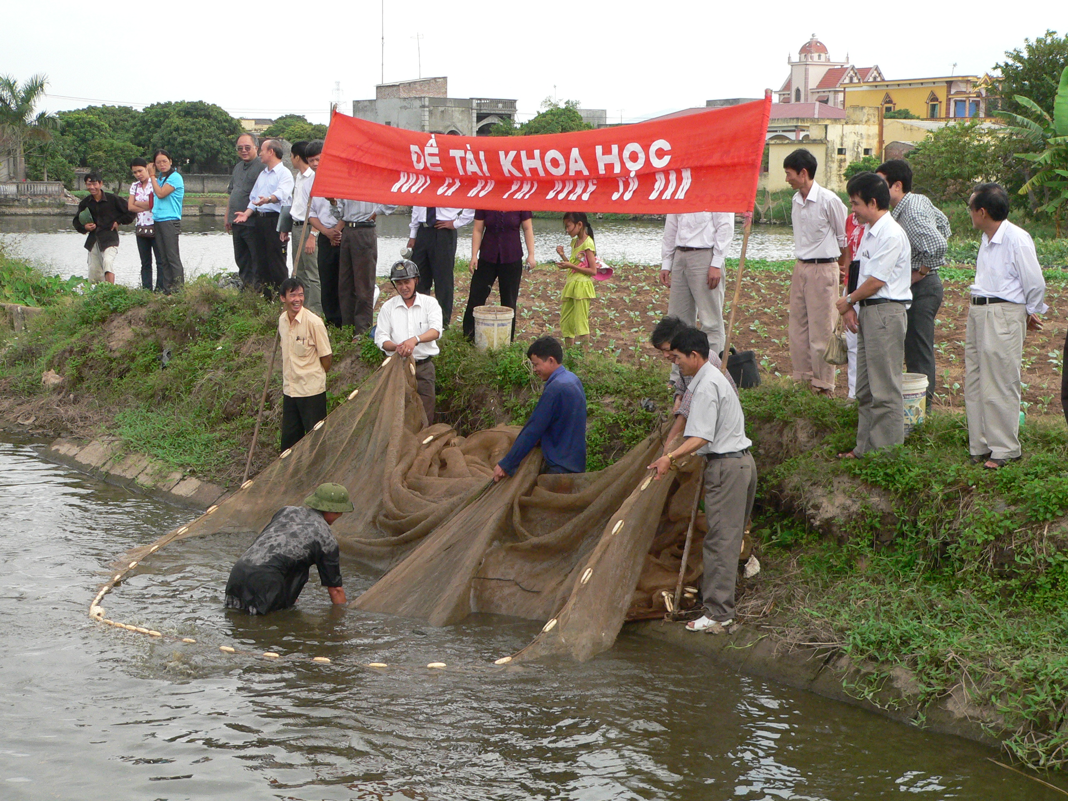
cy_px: 400
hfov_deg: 33.8
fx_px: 1759
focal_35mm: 57
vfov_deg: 25.7
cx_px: 534
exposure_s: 1/500
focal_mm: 9.5
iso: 200
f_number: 4
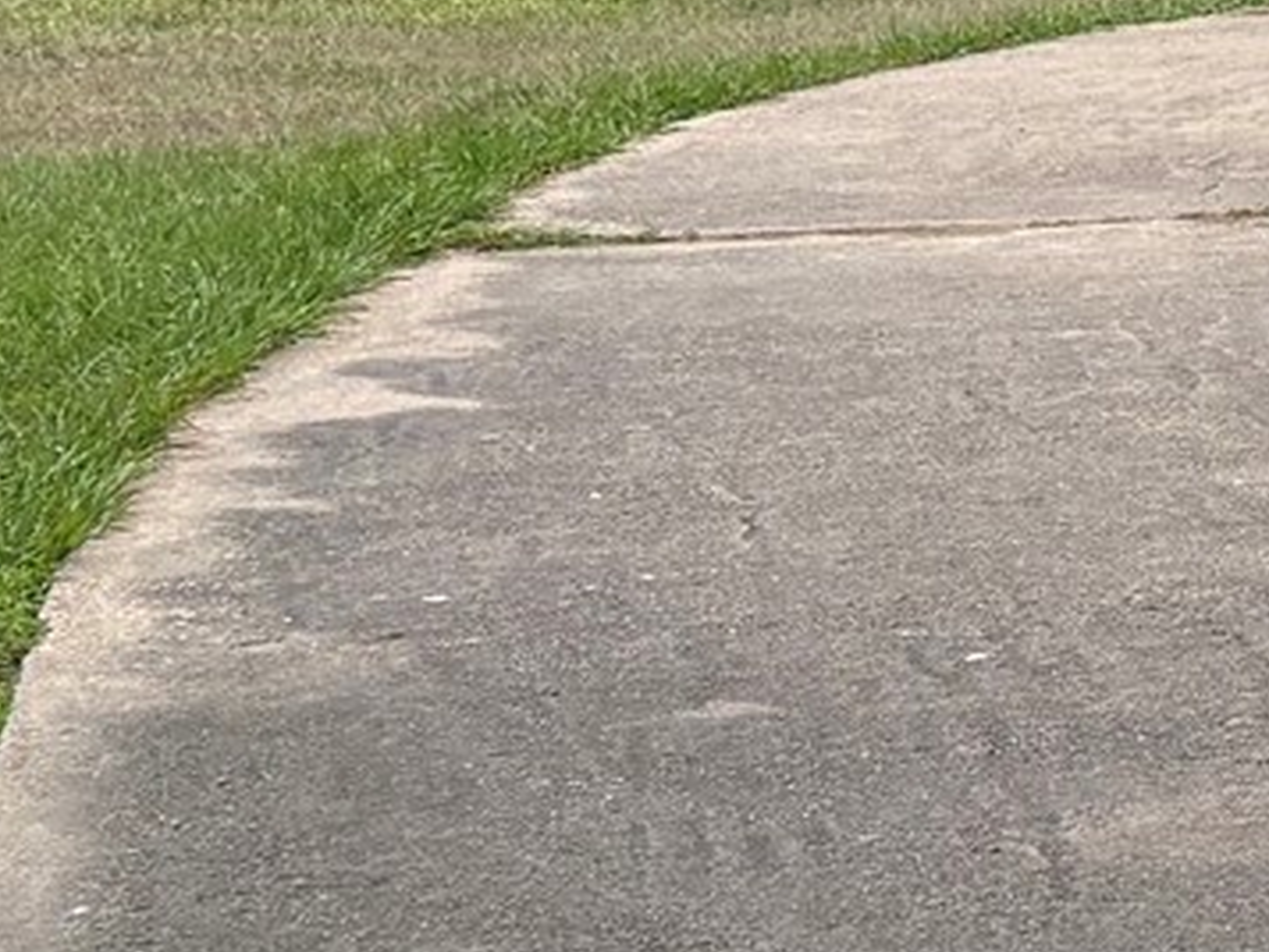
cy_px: -305
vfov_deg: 9.8
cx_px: 2954
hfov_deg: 11.3
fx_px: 5464
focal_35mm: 149
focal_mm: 5.96
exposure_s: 1/2075
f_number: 1.6
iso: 50
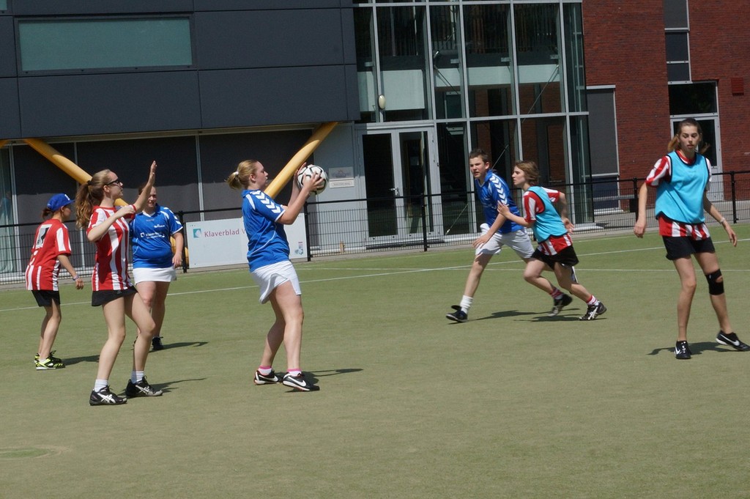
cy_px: 250
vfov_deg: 18.2
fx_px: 1561
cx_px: 375
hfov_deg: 27.0
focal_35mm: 75
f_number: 22
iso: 500
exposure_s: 1/250
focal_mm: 50
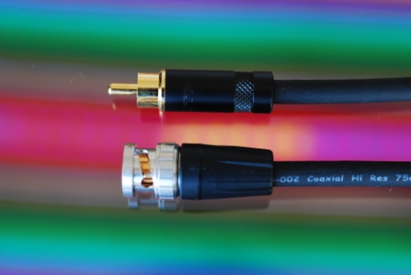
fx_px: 1029
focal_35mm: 90
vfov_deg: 15.2
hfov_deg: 22.6
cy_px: 138
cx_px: 206
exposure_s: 1/5
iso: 100
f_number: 5.6
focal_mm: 60
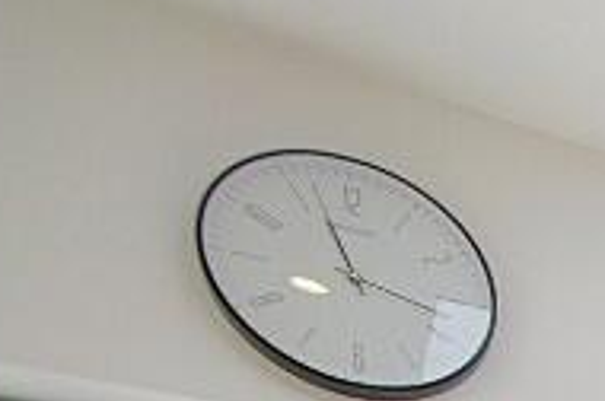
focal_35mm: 81
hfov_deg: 13.6
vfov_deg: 12.3
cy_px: 1033
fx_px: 1359
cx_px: 1583
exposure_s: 1/60
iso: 100
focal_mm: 10
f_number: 4
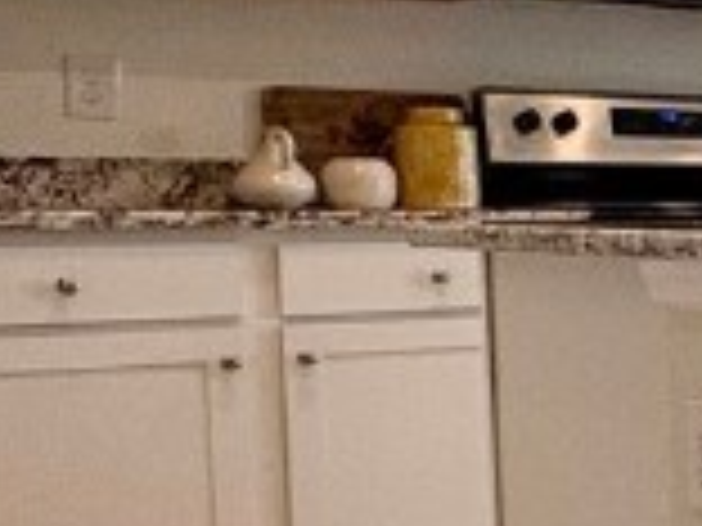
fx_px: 1866
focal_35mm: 92
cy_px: 310
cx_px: 1773
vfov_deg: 16.1
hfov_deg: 13.7
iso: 125
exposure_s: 1/122
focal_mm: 2.22
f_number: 2.2
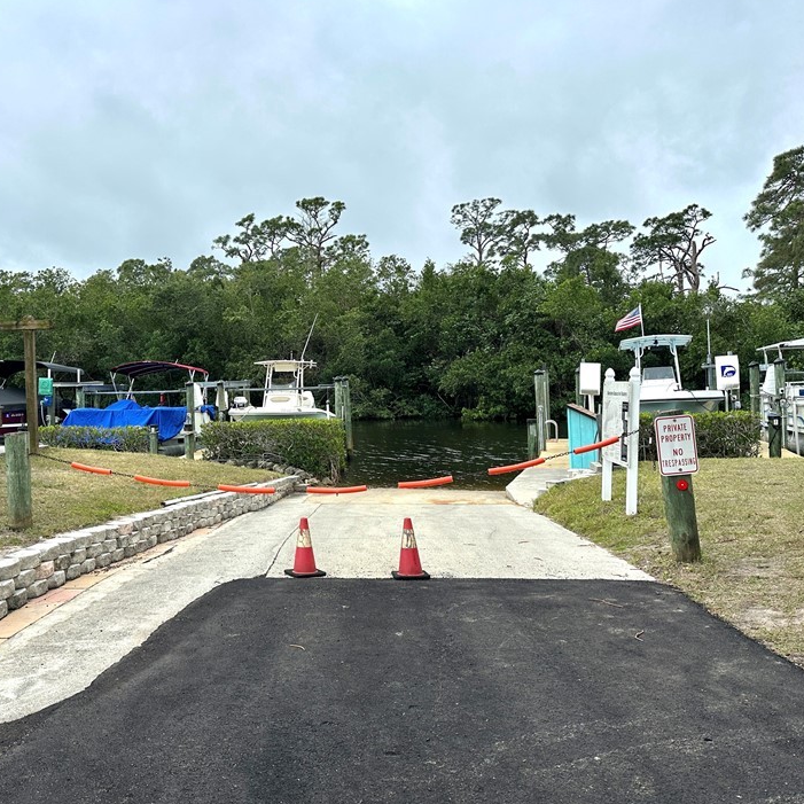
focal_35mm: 31
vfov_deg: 52.5
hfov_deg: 51.7
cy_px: 369
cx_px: 278
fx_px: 815
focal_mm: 6.86
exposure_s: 1/2809
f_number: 1.78
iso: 80
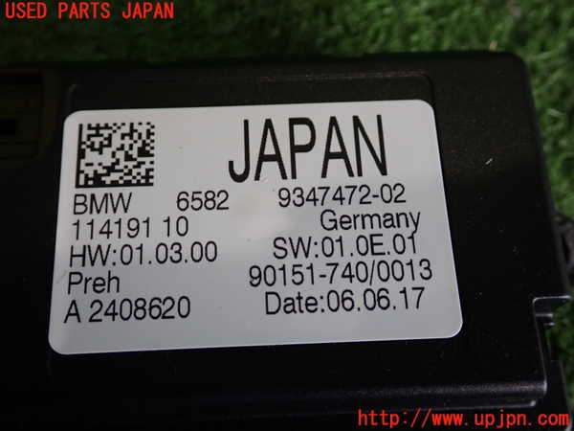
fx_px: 680
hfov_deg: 45.8
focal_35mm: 41
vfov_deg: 35.1
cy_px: 216
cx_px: 287
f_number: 2.8
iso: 200
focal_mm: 7.31
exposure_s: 1/40
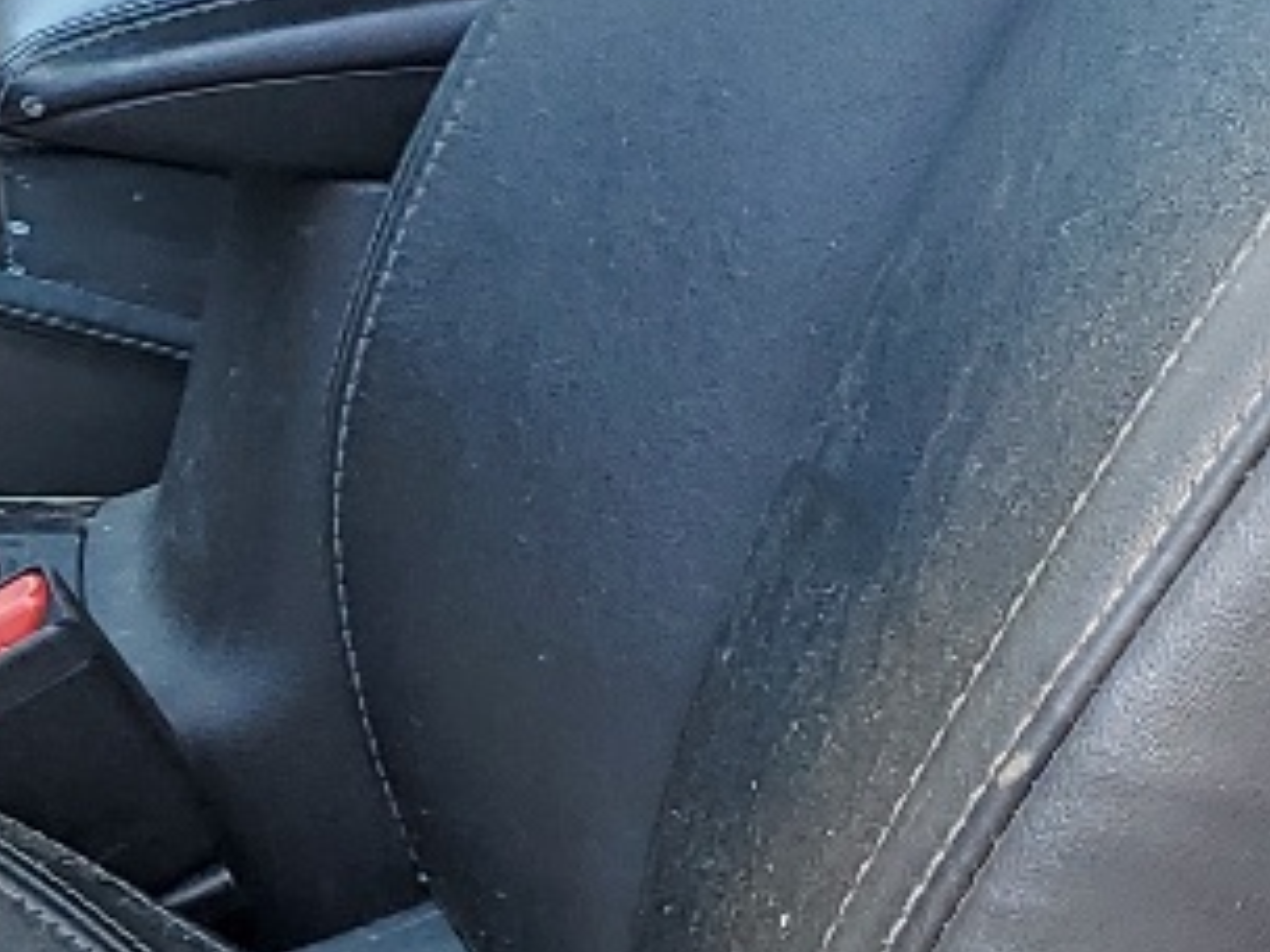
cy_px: 501
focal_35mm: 137
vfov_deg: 10.8
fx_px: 5026
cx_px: -1266
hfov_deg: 12.6
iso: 50
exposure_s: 1/185
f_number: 1.5
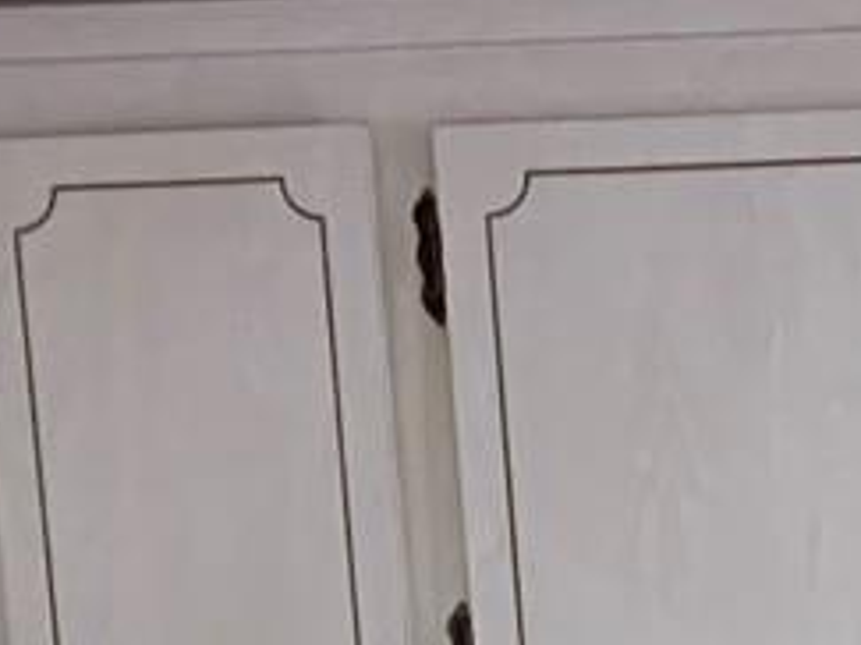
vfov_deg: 7.6
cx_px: 1361
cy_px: 1896
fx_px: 4251
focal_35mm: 171
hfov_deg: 11.0
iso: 200
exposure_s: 1/60
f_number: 1.8
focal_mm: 4.25
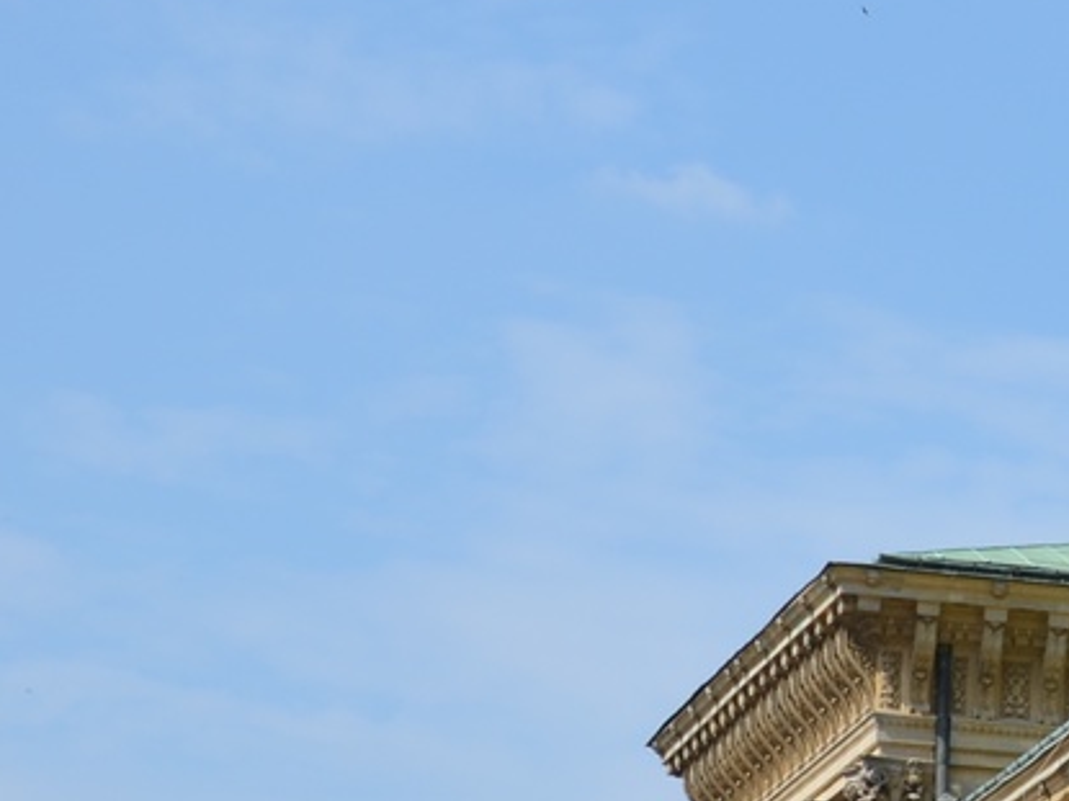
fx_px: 5804
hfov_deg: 10.0
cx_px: 1891
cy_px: 912
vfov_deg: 7.8
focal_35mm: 188
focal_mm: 32
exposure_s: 1/350
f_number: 9.5
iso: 100
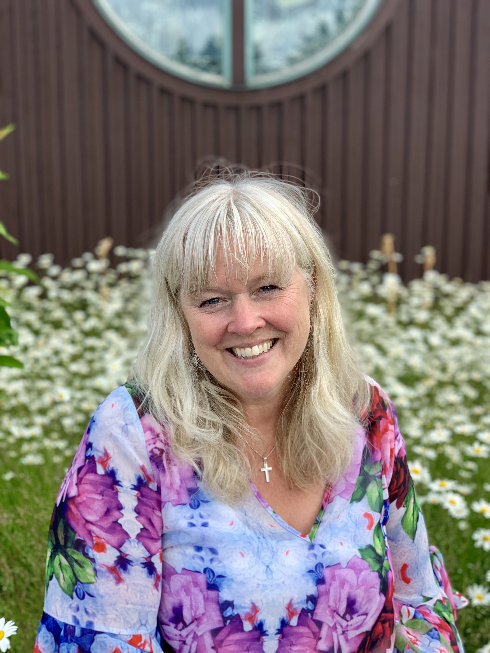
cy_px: 326
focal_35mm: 52
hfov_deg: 28.0
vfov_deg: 36.8
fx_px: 981
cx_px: 245
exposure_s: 1/494
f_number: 2.4
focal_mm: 6
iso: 16
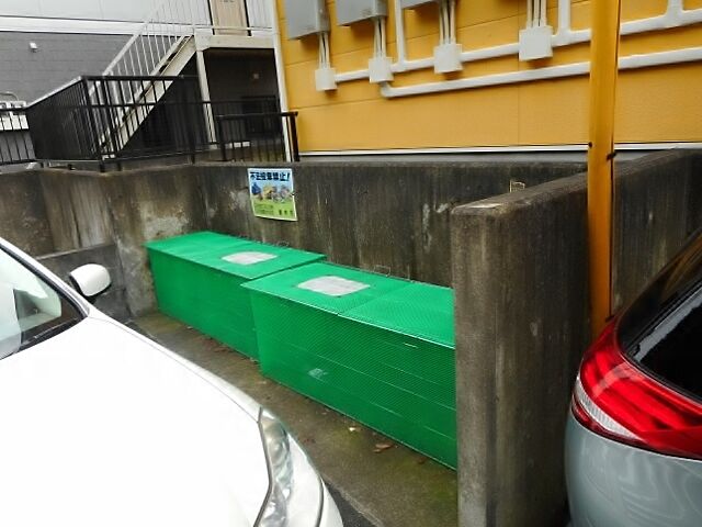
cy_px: 264
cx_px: 351
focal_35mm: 25
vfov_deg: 54.9
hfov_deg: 69.4
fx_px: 507
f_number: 3.7
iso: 80
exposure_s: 1/200
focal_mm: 4.5
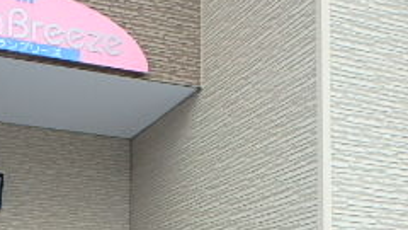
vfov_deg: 17.9
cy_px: 331
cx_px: 110
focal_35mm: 61
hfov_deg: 33.8
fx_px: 660
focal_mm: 3.7
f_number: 3.5
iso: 125
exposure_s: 1/400
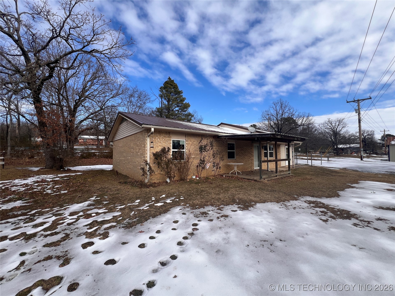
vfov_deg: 89.9
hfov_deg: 106.2
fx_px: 148
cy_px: 148
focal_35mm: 13
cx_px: 198
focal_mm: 1.57
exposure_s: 1/1325
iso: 32
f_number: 1.8
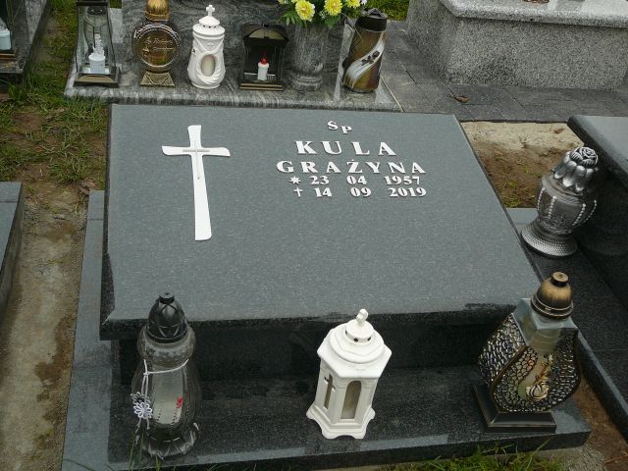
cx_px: 314
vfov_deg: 36.8
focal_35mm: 39
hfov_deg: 47.9
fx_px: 708
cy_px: 236
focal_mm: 5.8
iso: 80
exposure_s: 1/200
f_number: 3
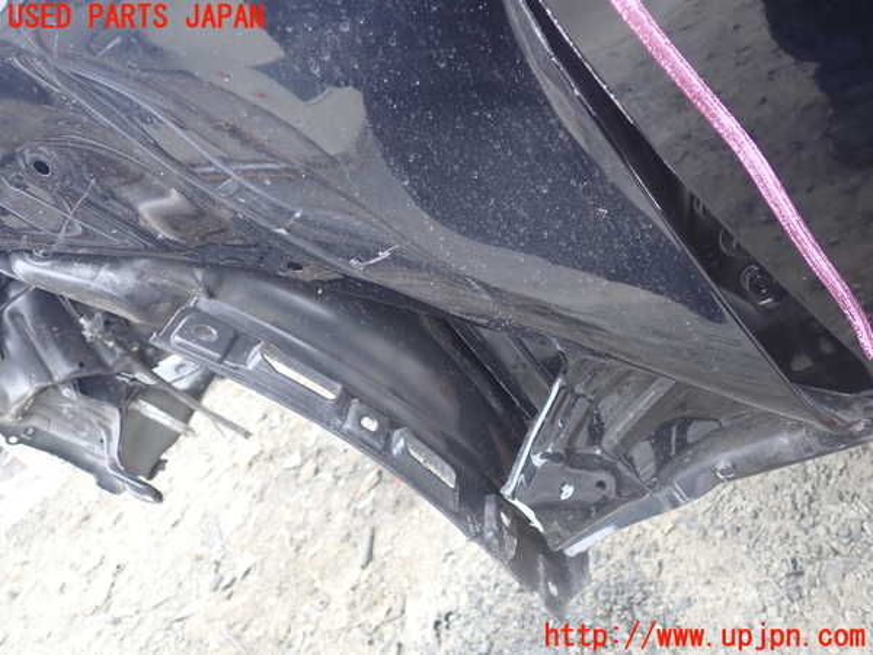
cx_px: 436
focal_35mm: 30
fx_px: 757
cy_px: 328
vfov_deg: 46.8
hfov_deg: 60.0
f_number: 2.3
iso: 200
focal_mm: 5.4
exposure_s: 1/60
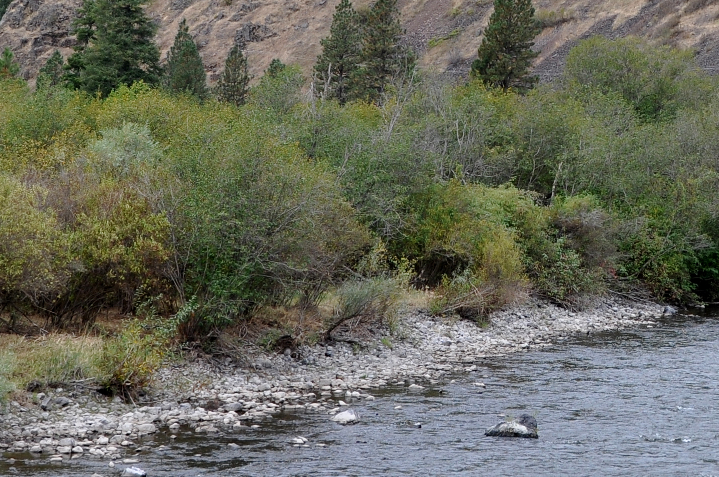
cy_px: -46
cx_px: 753
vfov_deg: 10.1
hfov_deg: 15.0
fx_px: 2673
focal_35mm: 134
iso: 200
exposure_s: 1/250
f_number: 8
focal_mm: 30
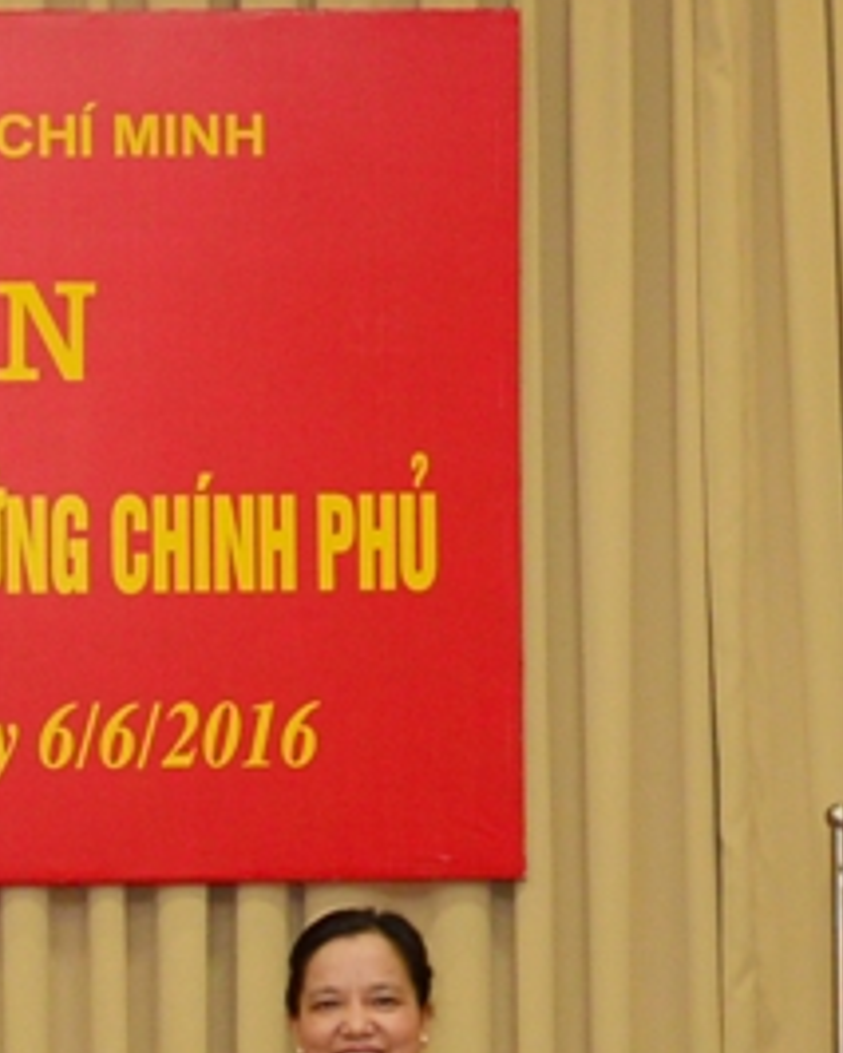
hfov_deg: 16.4
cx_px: -176
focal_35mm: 90
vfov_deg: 20.9
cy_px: 887
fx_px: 2805
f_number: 5
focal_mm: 34
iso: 800
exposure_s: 1/80
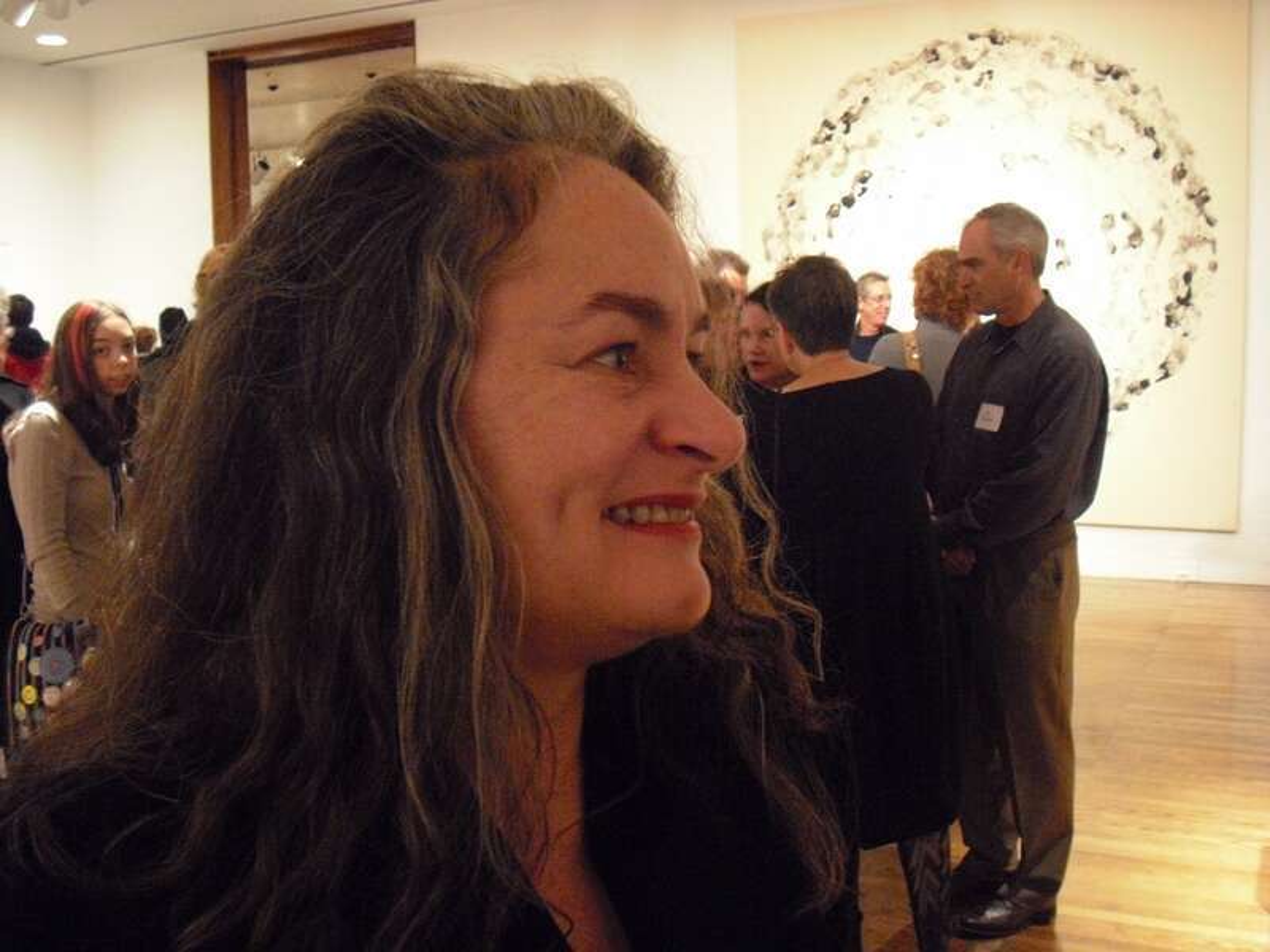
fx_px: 1394
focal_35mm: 38
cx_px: 635
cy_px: 476
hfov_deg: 49.0
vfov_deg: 37.7
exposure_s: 1/13
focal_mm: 6.2
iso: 800
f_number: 2.8
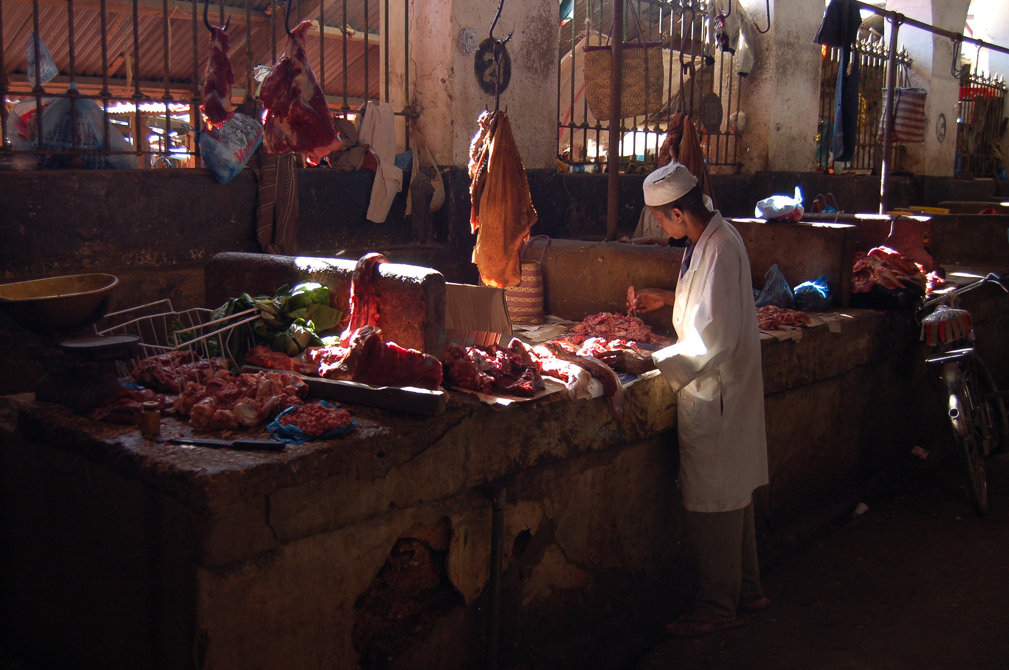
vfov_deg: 34.1
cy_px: 335
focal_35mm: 39
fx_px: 1092
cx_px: 504
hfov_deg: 49.6
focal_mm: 26
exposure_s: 1/60
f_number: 4
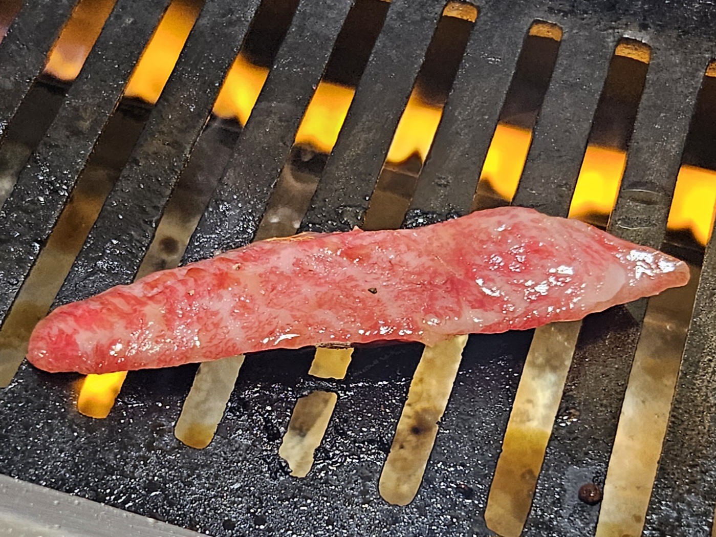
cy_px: 268
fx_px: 476
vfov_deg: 58.9
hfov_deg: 73.9
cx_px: 358
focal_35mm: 23
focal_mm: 5.4
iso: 200
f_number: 1.8
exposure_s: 1/120
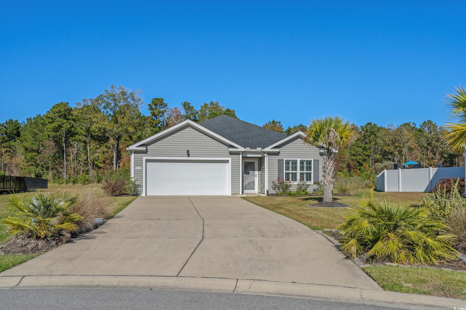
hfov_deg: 63.7
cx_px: 233
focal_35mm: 29
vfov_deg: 45.0
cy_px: 155
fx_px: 375
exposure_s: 1/250
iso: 160
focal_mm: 29
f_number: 8
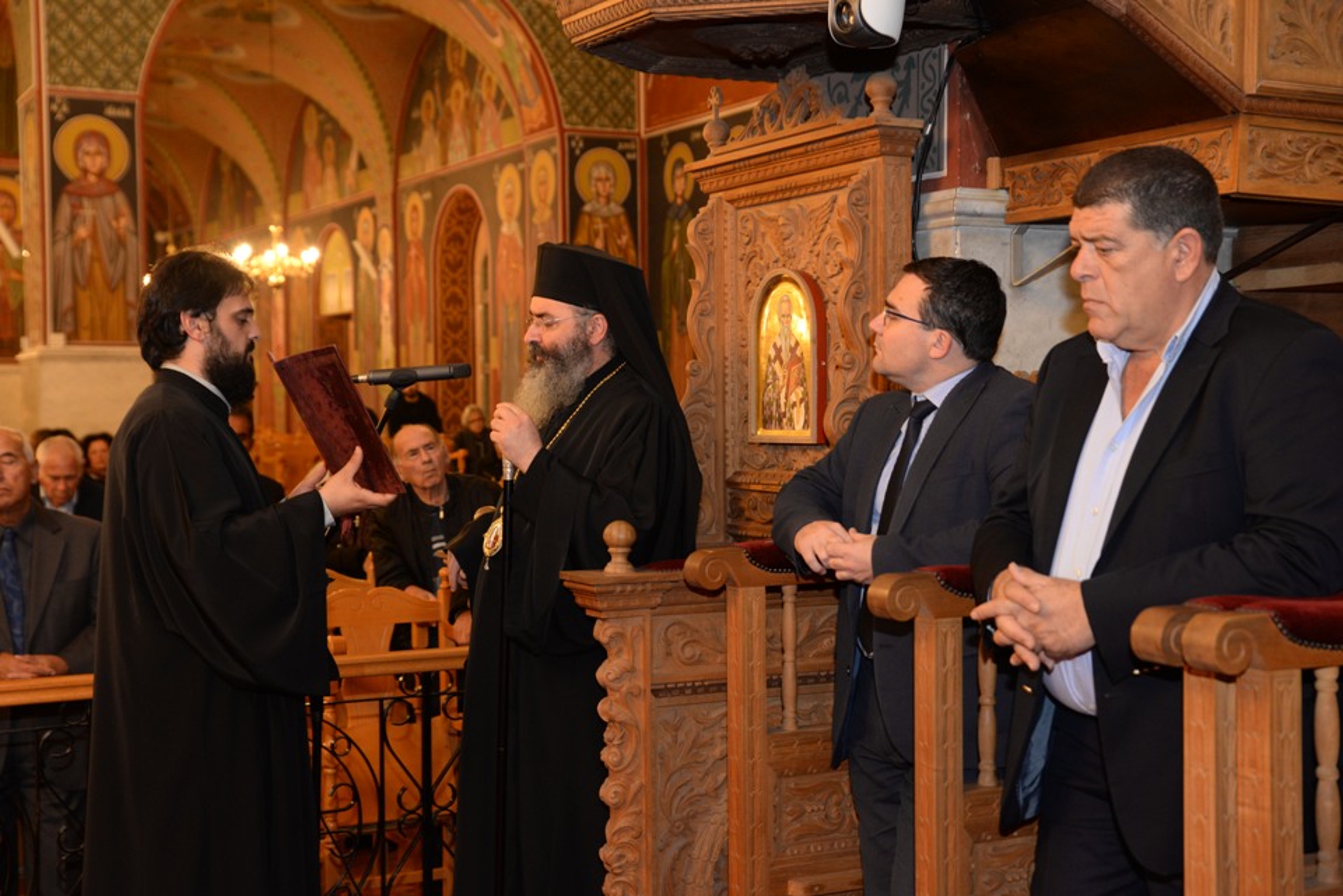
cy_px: 448
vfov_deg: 27.0
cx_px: 672
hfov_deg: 39.6
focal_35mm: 50
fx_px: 1866
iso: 1250
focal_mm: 50
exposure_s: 1/40
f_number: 4.5
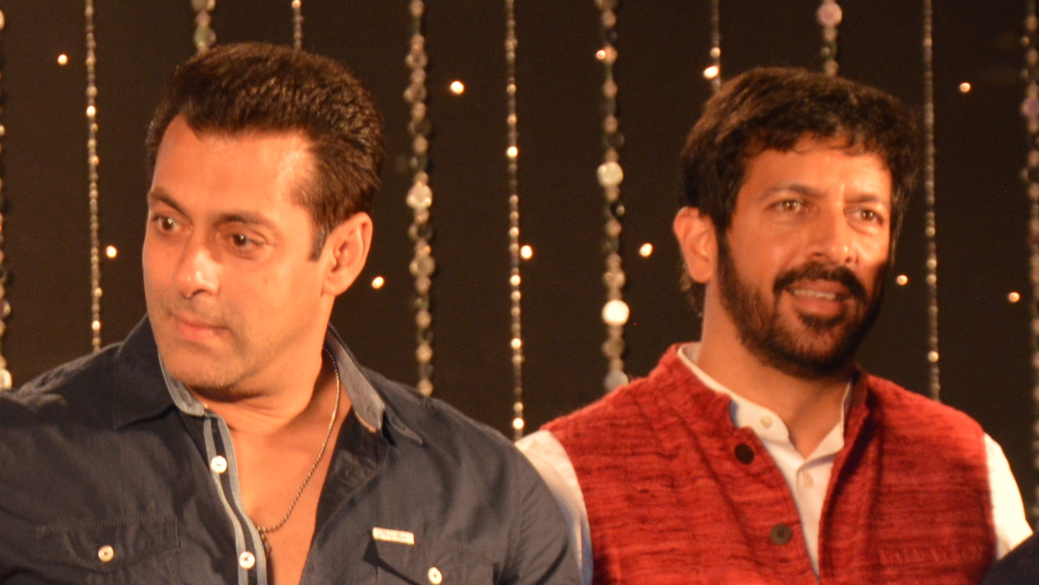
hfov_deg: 5.9
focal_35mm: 367
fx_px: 10112
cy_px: 707
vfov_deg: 3.3
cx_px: 89
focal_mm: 80
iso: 720
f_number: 5.3
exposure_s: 1/60
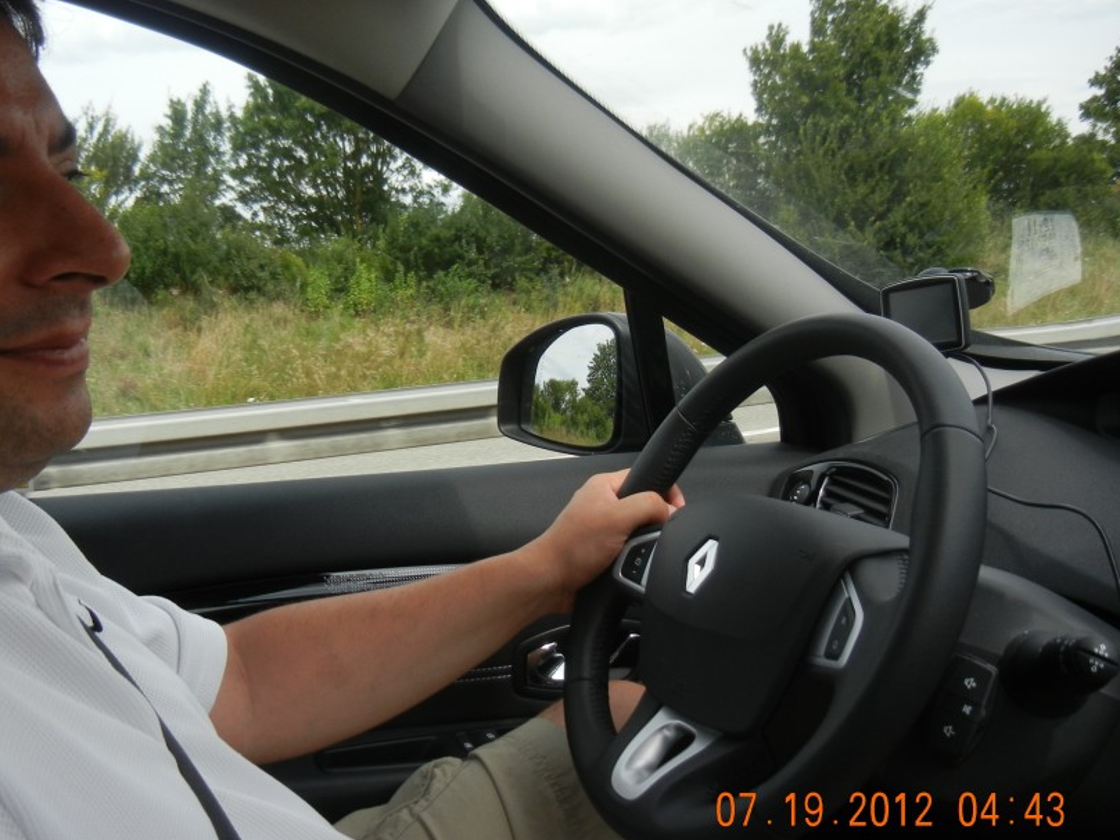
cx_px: 442
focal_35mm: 38
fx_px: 1229
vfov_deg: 37.7
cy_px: 388
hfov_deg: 48.6
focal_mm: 5.4
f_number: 3.5
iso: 160
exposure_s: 1/789
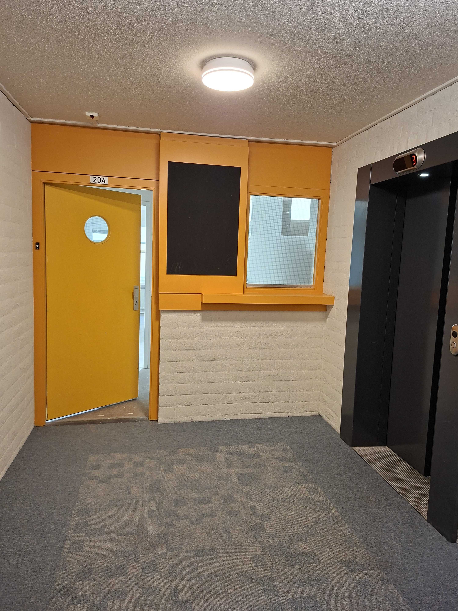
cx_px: 229
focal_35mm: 23
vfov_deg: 73.9
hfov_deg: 58.9
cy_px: 306
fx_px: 406
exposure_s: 1/100
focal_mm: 5.54
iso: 250
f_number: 1.8
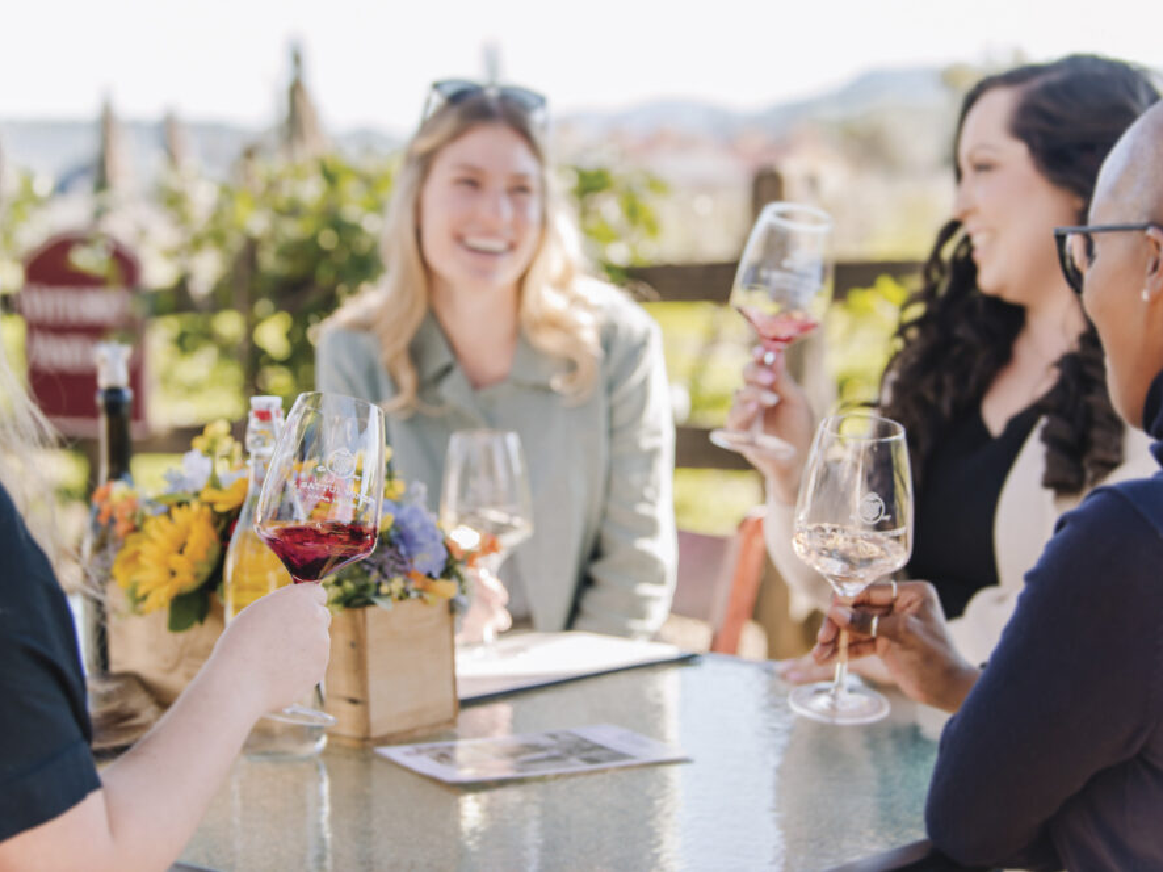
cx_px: 550
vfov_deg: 19.4
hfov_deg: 25.7
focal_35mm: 76
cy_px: 435
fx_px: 2553
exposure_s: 1/400
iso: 250
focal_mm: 70
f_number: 3.5
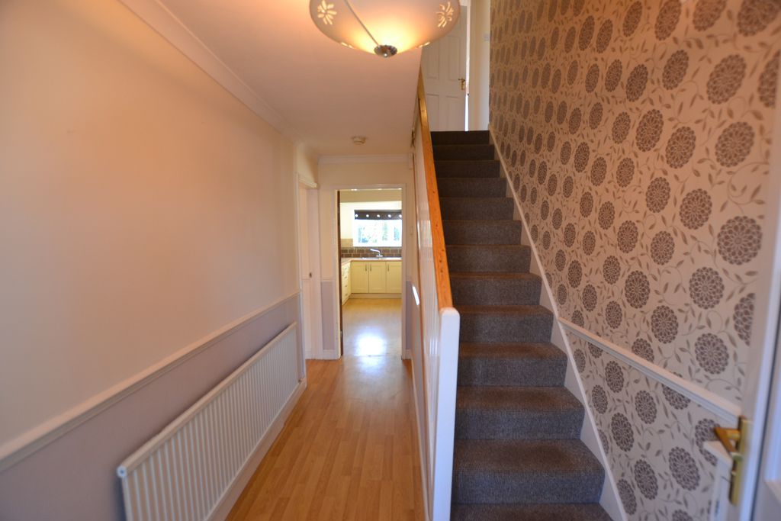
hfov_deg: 100.4
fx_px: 325
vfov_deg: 77.3
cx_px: 390
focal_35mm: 15
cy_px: 260
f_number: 3.5
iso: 720
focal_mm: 10
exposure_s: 1/60
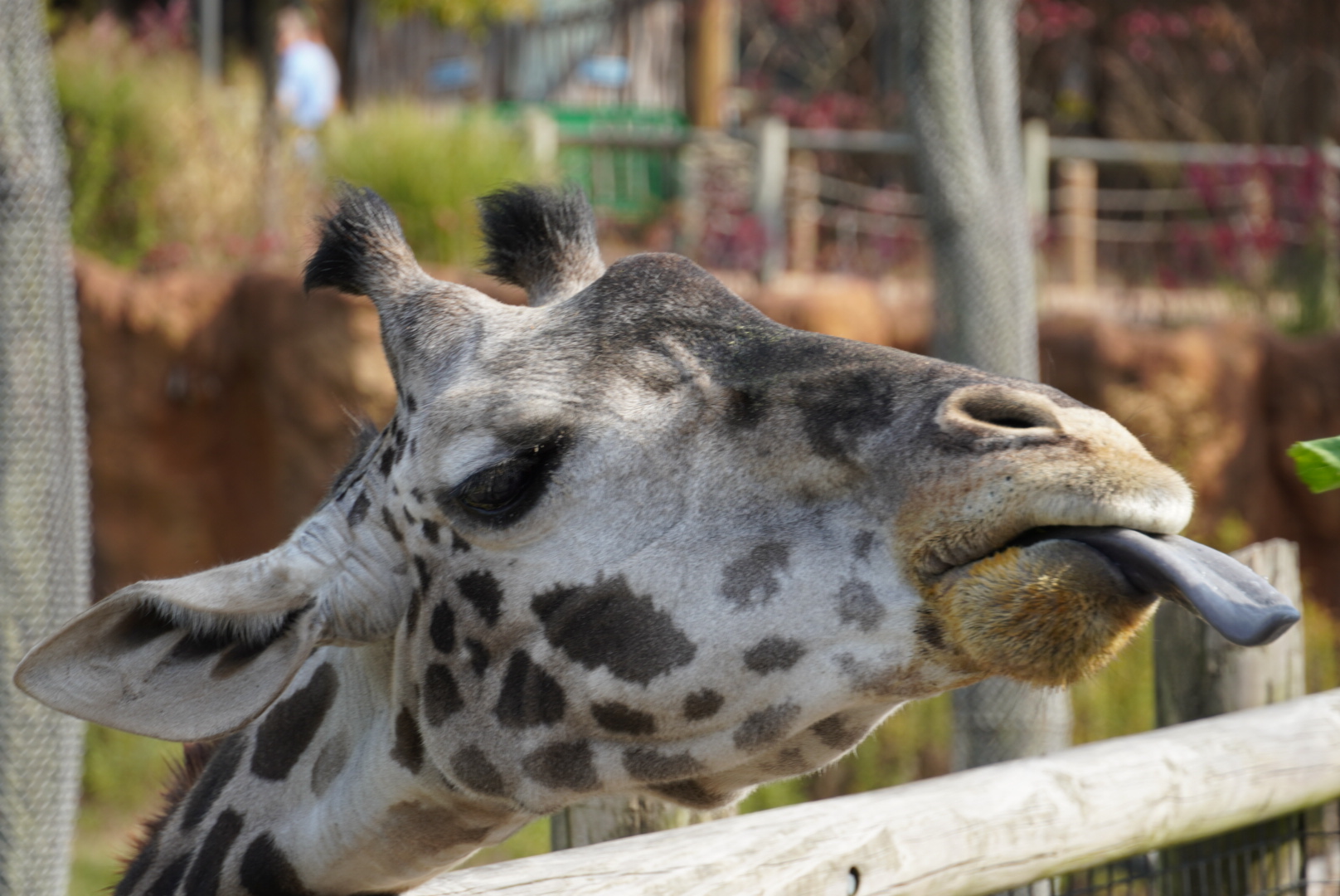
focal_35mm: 144
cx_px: 670
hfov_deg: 14.2
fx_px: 5364
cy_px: 448
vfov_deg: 9.5
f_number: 5.6
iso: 100
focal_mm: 96
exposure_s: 1/160
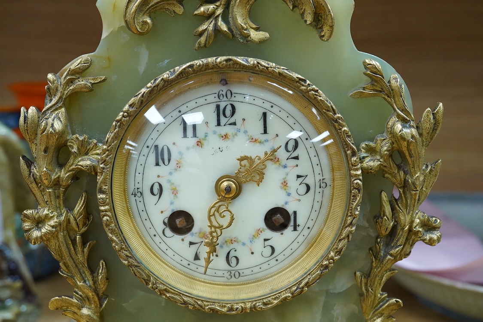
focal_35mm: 45
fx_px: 604
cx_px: 242
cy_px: 161
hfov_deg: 43.6
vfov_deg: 29.9
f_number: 11
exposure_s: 1/100
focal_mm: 30
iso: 2500
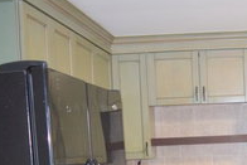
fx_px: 453
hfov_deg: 28.7
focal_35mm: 66
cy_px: 186
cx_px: 244
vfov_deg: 19.7
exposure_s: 1/60
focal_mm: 18
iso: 1100
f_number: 3.5
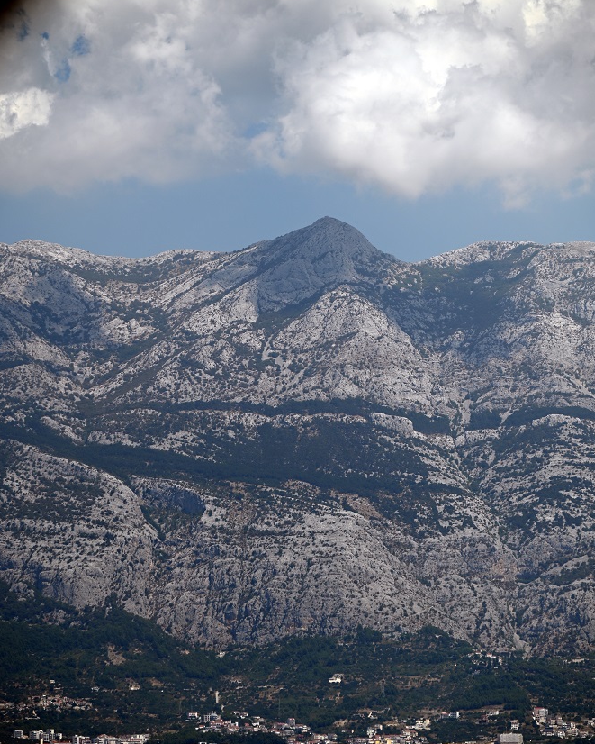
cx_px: 298
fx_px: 3125
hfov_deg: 10.9
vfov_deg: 13.6
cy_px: 376
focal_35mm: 142
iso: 100
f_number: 4.8
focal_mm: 125
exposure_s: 1/1600
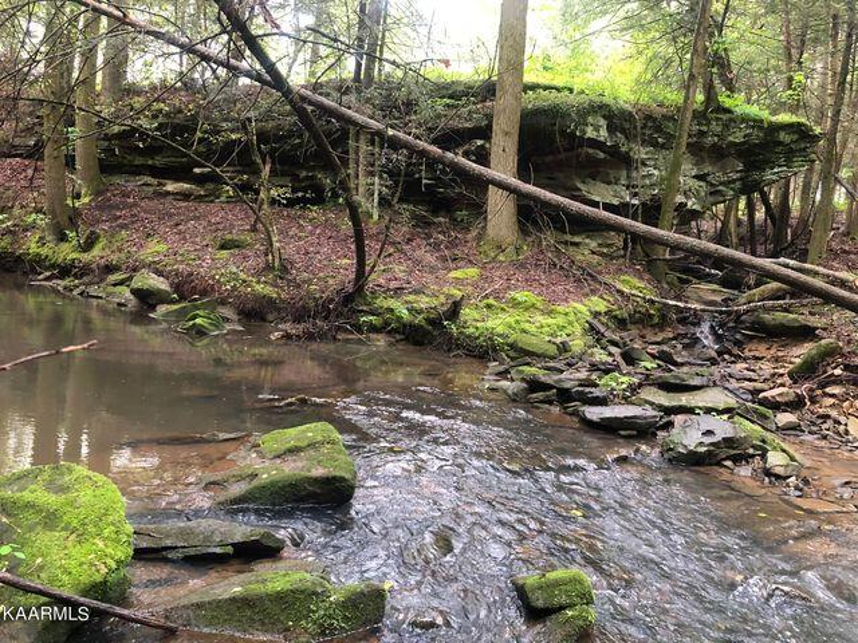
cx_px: 429
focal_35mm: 28
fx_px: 694
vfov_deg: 49.7
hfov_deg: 63.4
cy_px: 322
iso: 80
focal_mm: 3.99
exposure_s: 1/15
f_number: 1.8
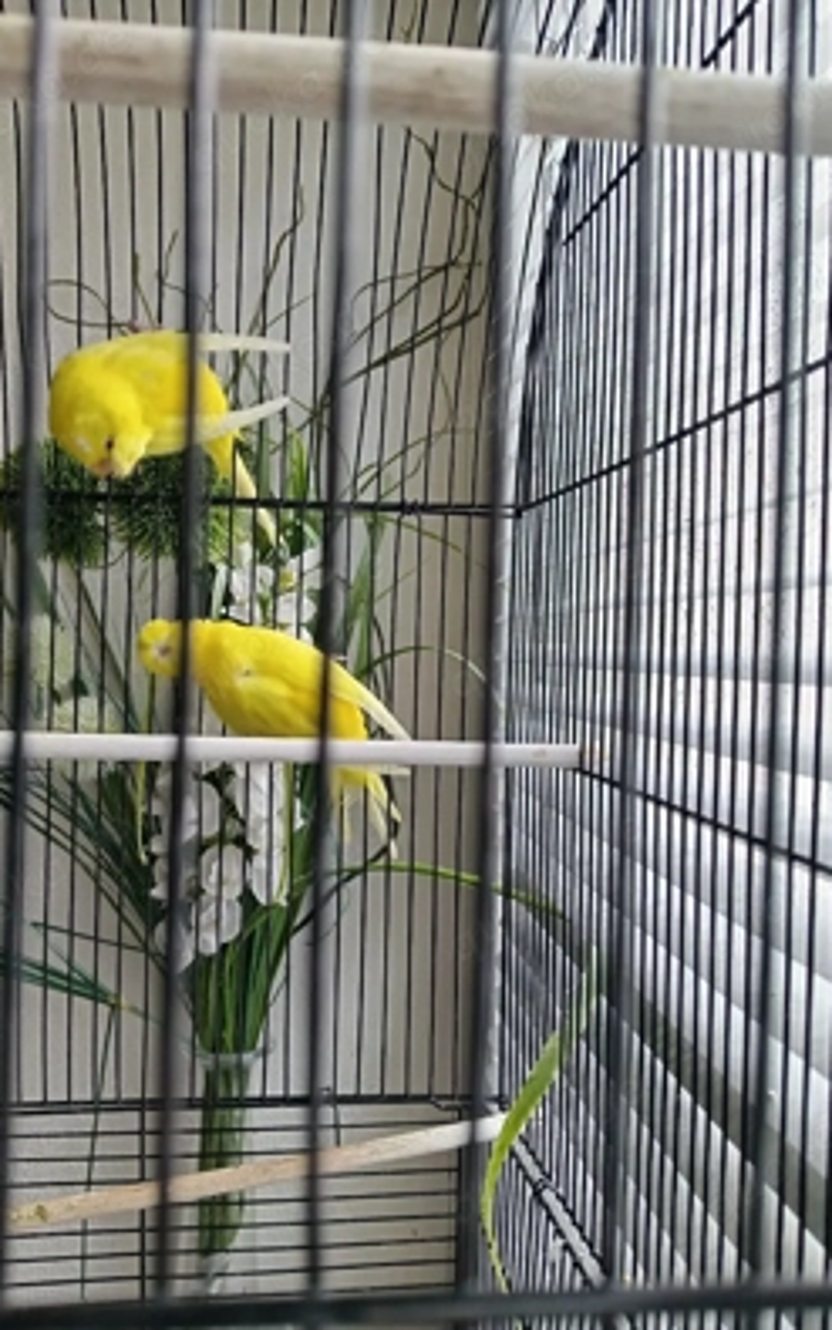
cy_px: 660
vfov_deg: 64.6
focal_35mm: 29
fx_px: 1052
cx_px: 360
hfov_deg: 43.1
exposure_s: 1/100
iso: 493
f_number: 1.8
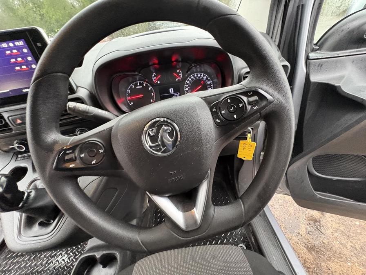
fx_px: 148
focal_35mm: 14
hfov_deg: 102.1
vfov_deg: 85.7
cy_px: 138
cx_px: 183
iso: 800
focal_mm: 2.22
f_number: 2.2
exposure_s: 1/60
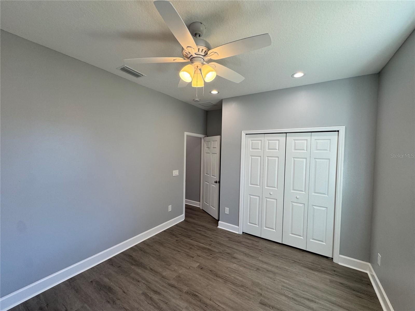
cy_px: 156
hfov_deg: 102.1
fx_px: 168
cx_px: 208
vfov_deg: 85.7
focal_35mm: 14
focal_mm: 2.22
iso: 80
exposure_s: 1/120
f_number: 2.2
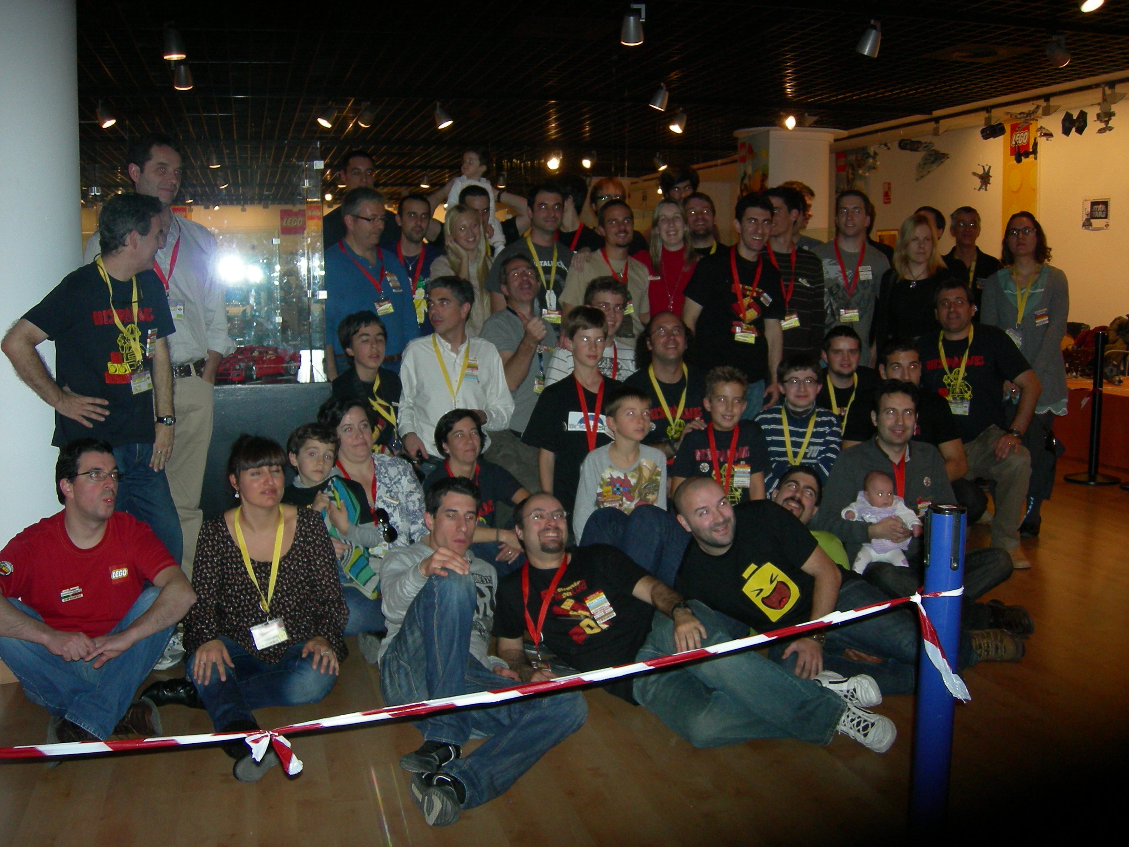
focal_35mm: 36
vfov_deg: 39.7
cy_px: 424
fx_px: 1174
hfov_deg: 51.4
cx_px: 564
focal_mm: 7.5
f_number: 2.7
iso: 200
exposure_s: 1/60.1
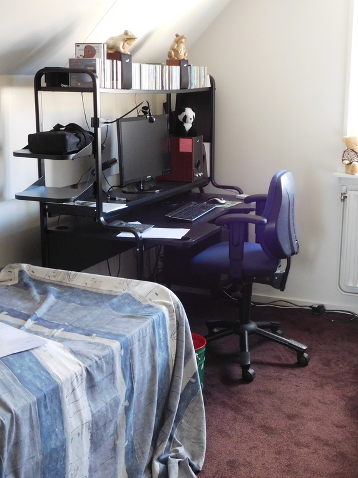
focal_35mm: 47
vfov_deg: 40.4
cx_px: 218
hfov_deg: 30.8
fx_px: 648
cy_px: 239
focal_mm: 6.2
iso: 400
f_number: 3.8
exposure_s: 1/25
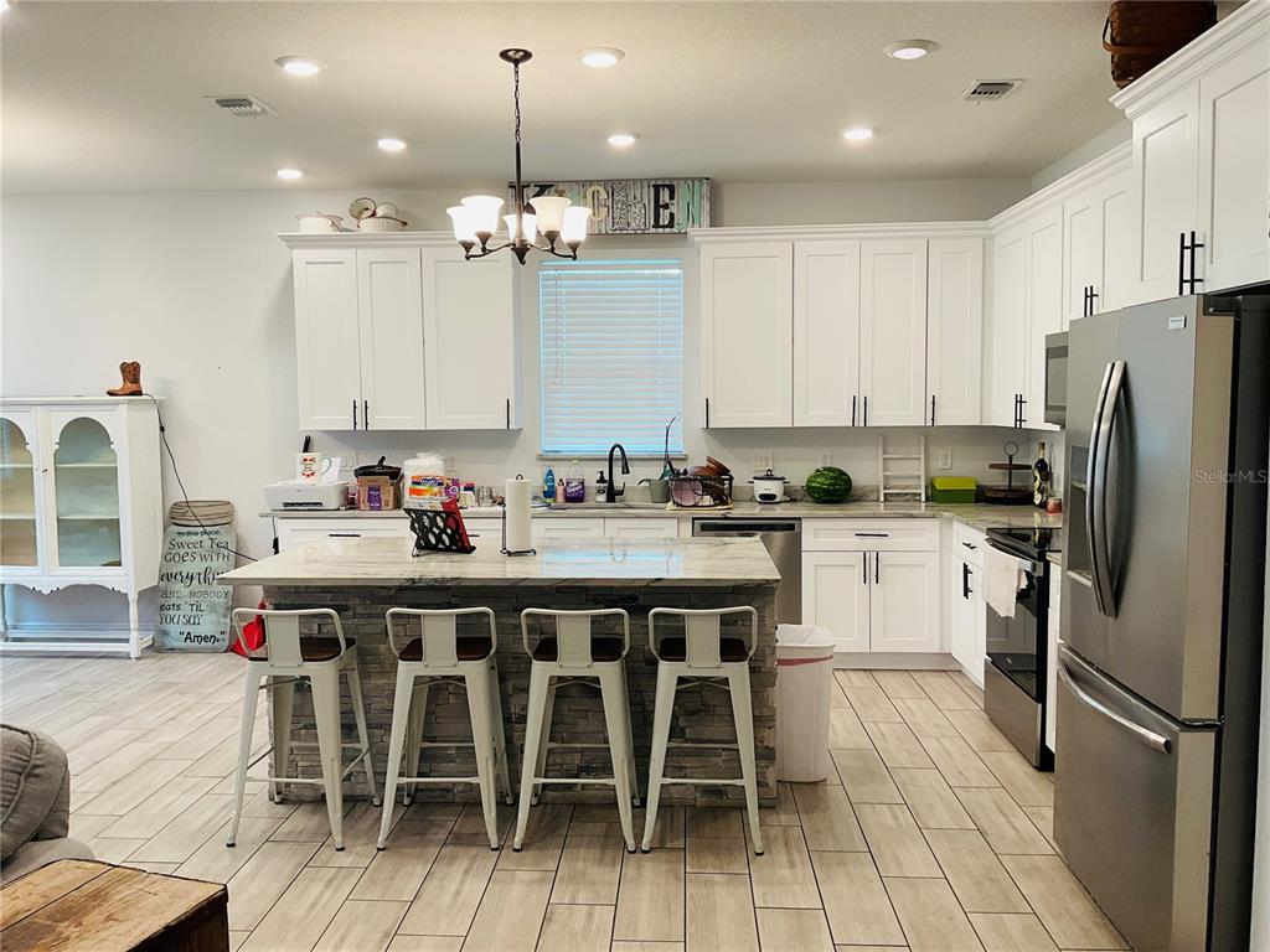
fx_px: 1064
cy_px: 476
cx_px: 635
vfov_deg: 48.2
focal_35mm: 29
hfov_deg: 61.7
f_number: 1.8
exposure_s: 1/60
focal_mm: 3
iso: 40
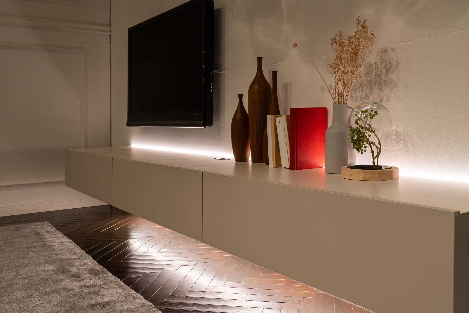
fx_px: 443
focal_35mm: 34
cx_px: 234
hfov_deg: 55.8
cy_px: 156
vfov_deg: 38.9
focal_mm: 34
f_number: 13
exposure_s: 1/8
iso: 800
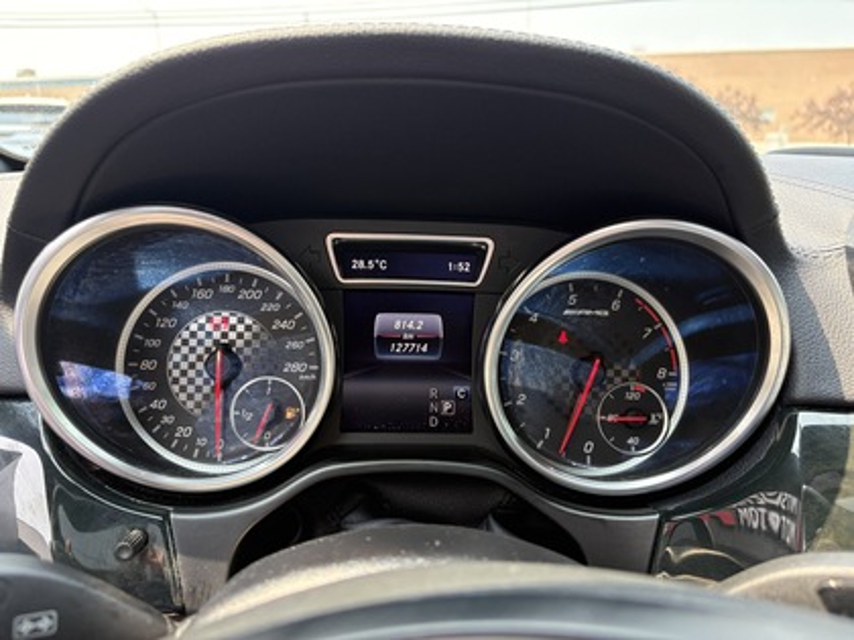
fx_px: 641
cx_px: 427
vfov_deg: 53.1
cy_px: 320
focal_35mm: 26
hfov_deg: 67.3
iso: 125
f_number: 1.6
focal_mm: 5.96
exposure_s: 1/215
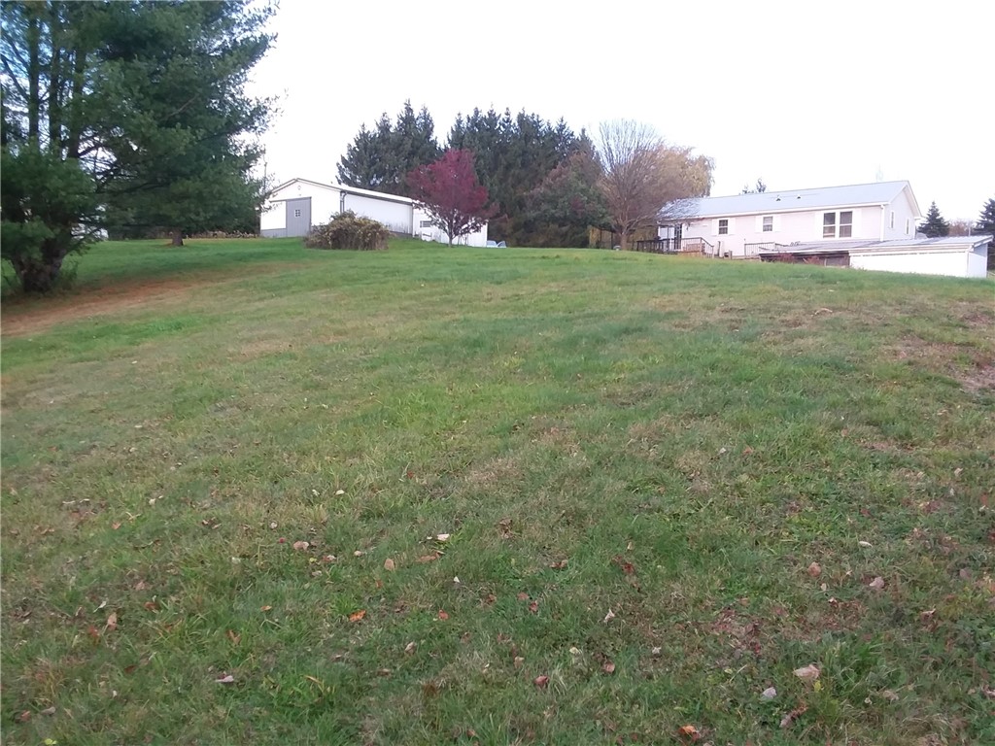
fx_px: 834
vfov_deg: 48.2
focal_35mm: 29
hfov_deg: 61.7
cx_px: 498
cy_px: 373
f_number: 1.9
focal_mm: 2.47
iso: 40
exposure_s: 1/60
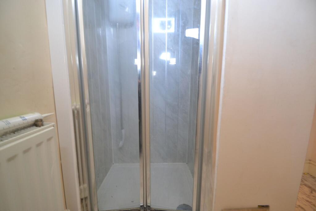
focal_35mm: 15
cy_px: 106
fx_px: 132
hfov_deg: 100.4
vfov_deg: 77.3
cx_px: 158
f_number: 3.5
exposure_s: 1/60
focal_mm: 10
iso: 1100
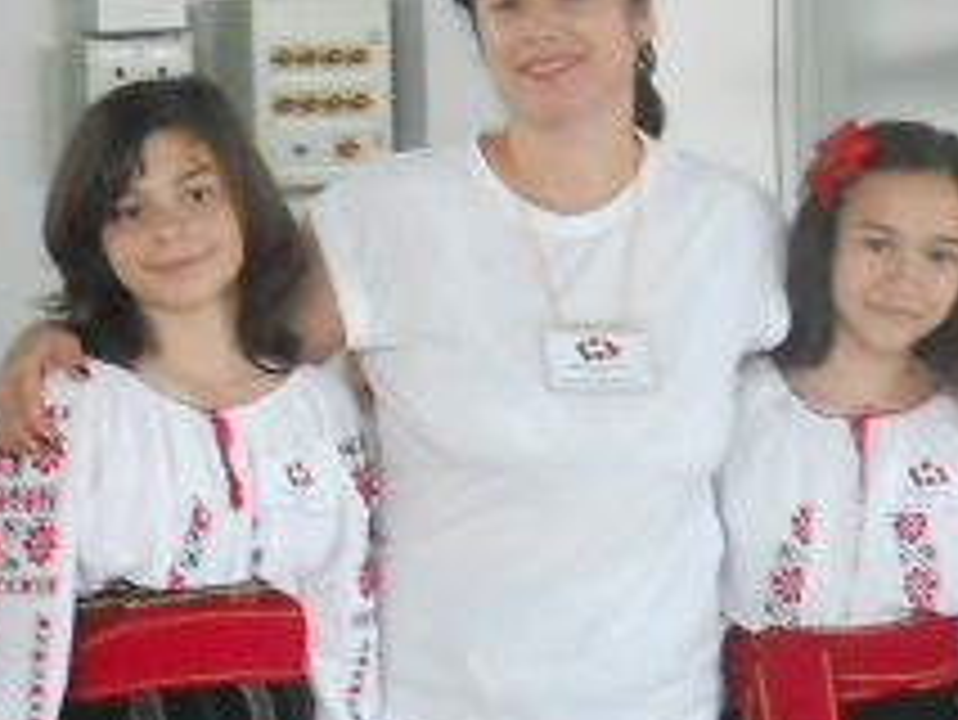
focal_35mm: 197
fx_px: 5455
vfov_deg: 7.5
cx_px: 360
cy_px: 824
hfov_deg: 10.0
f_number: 3.1
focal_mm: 6.72
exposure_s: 1/30
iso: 320
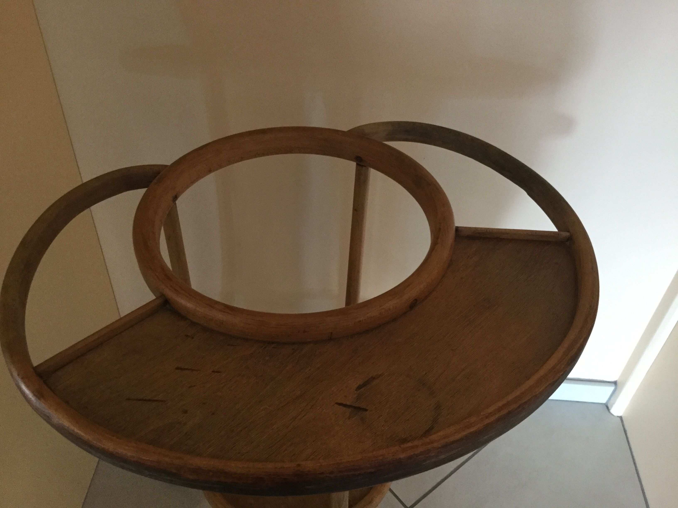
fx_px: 607
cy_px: 254
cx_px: 339
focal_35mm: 31
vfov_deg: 45.4
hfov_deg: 58.4
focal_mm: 3.3
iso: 200
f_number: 2.4
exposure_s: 1/20
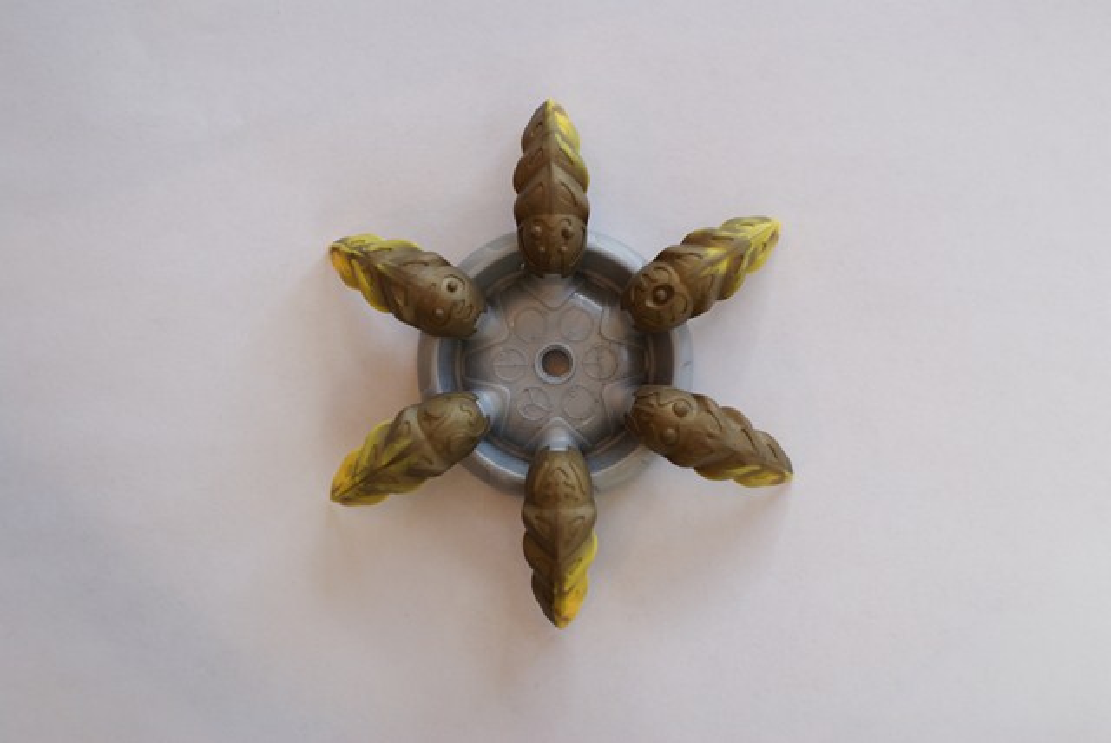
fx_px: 2317
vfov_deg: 18.2
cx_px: 556
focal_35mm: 75
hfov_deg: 27.0
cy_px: 372
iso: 100
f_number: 2.2
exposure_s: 1/100
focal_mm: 50
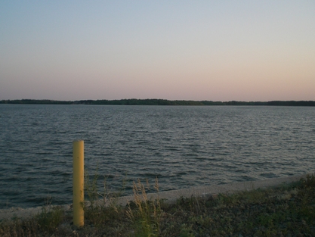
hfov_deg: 45.7
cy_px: 118
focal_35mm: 41
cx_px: 150
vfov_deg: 35.2
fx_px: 373
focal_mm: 6.3
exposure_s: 1/250
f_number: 3.1
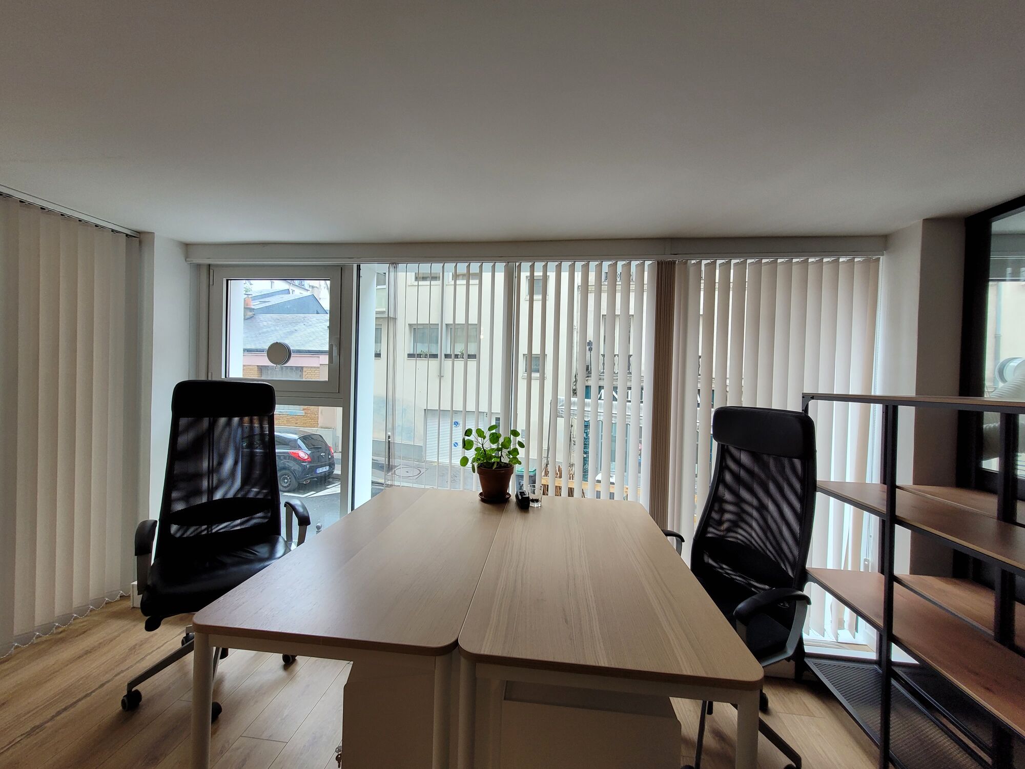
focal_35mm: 13
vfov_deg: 89.9
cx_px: 512
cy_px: 384
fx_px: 385
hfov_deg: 106.2
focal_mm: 1.74
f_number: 2.2
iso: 80
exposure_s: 1/100
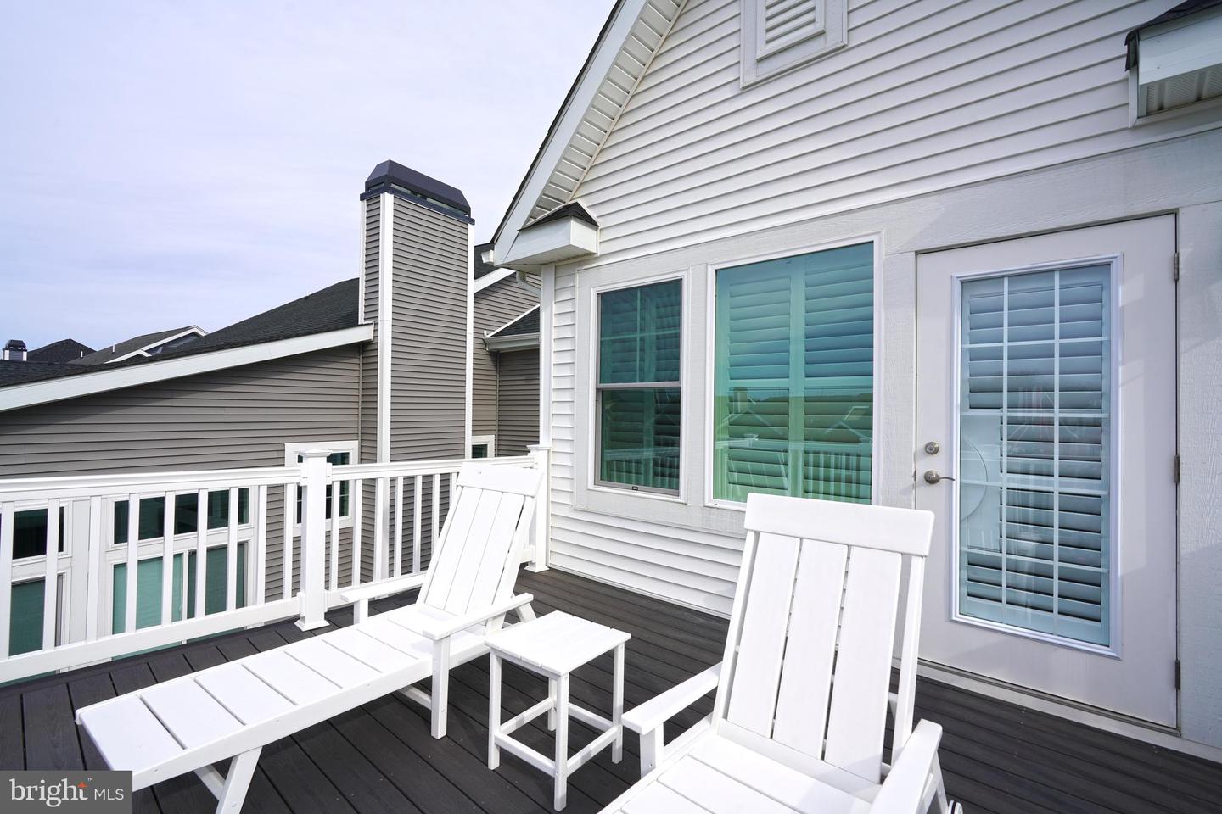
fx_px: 543
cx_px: 611
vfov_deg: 73.7
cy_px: 407
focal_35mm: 16
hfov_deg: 96.7
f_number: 10
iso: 100
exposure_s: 1/160
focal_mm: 16
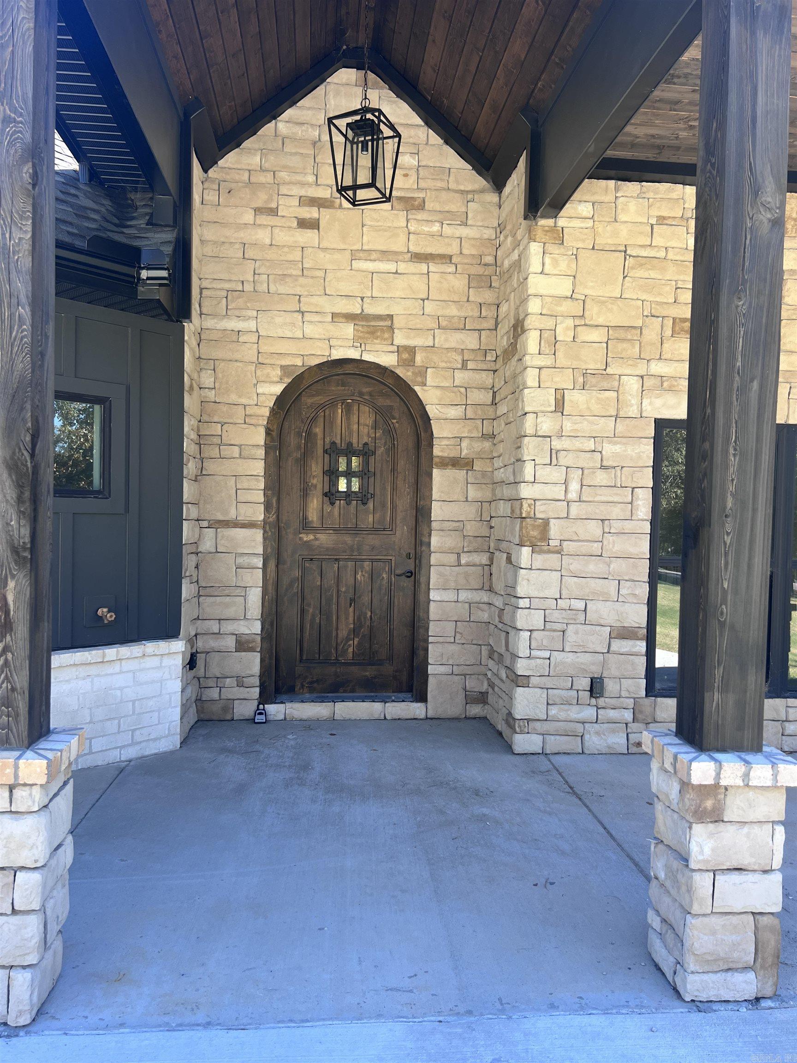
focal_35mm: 26
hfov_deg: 53.1
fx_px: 798
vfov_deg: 67.3
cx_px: 398
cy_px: 532
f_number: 1.5
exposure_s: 1/366
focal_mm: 5.7
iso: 50
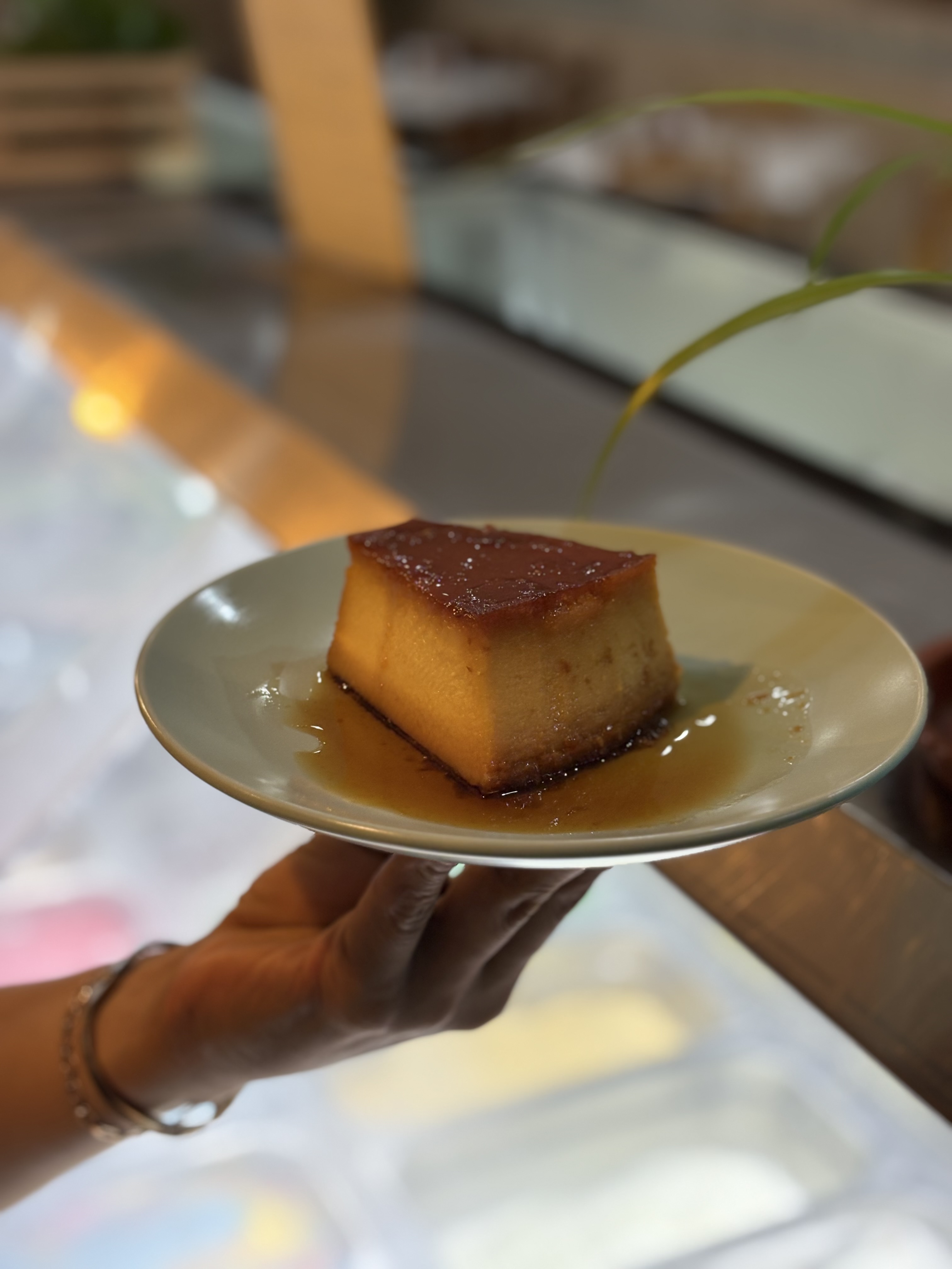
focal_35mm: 52
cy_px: 634
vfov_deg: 36.8
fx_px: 1907
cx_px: 476
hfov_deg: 28.0
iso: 80
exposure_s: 1/60
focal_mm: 5.96
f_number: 1.6
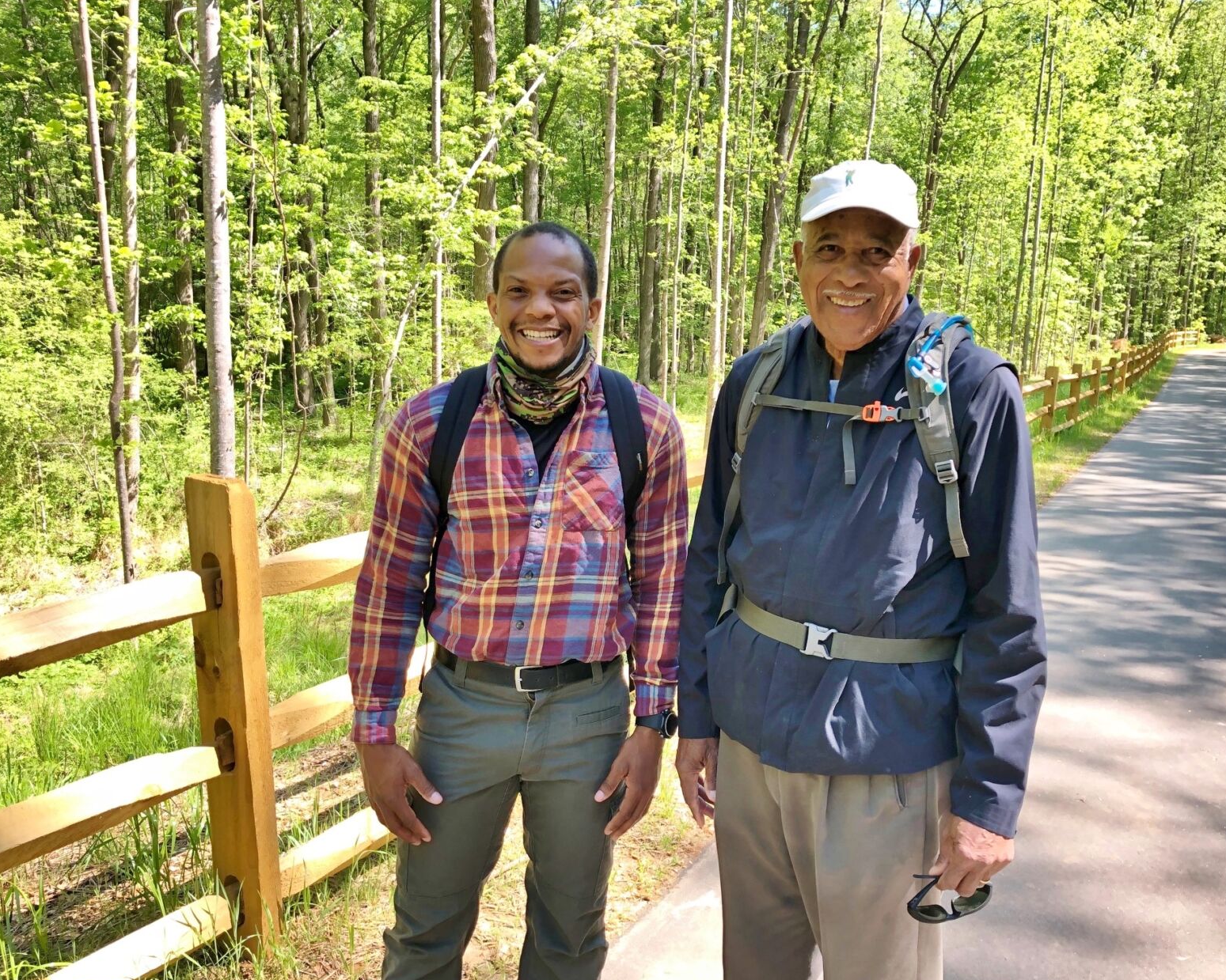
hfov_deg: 58.7
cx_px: 657
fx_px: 1088
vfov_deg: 48.5
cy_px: 503
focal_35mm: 30
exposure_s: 1/120
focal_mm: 3.99
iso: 40
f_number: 1.8
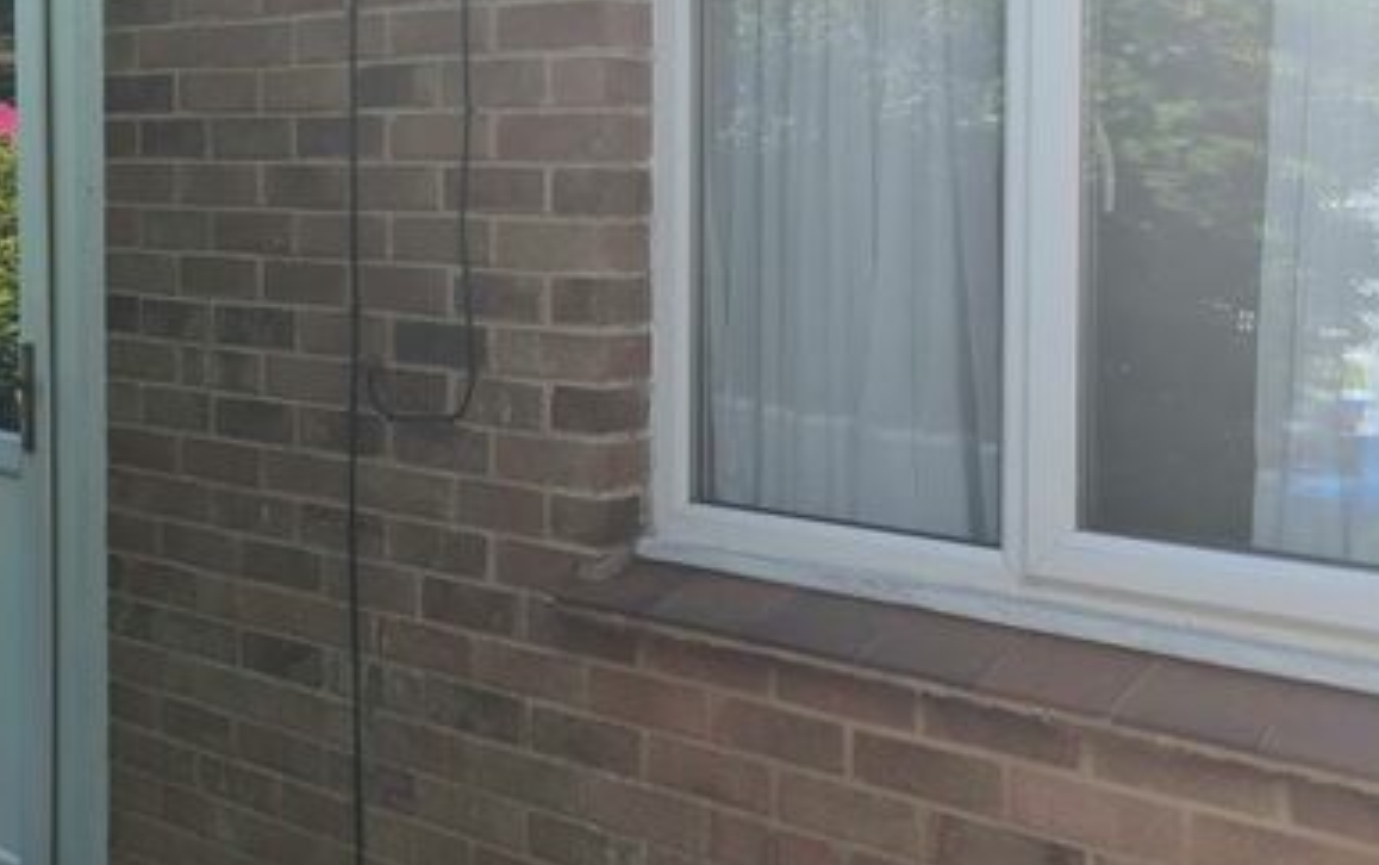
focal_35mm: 48
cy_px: 234
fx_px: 1806
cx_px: 732
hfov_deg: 41.8
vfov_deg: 26.6
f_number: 1.8
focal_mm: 7
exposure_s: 1/284
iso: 50
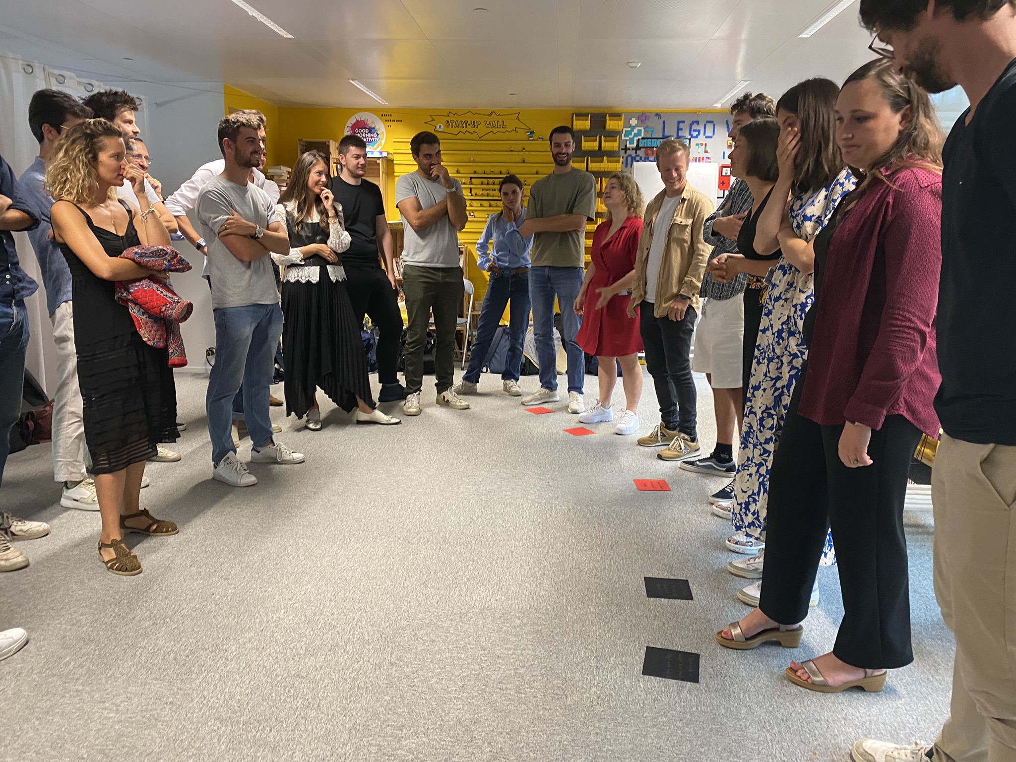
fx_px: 763
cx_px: 508
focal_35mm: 26
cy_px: 381
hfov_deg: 67.3
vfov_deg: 53.1
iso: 250
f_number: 1.8
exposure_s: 1/50
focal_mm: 4.25
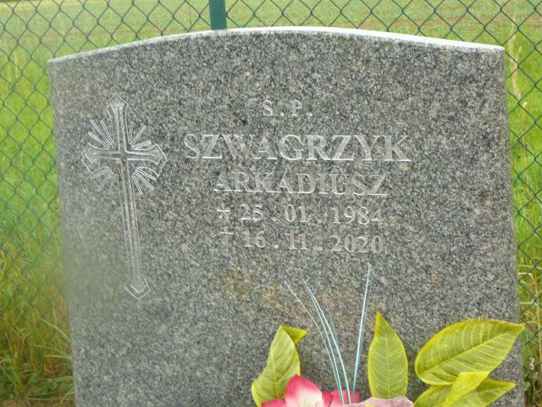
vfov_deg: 22.6
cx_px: 271
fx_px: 1018
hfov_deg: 29.8
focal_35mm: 65
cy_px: 204
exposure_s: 1/20
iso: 200
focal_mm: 9.7
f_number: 3.6
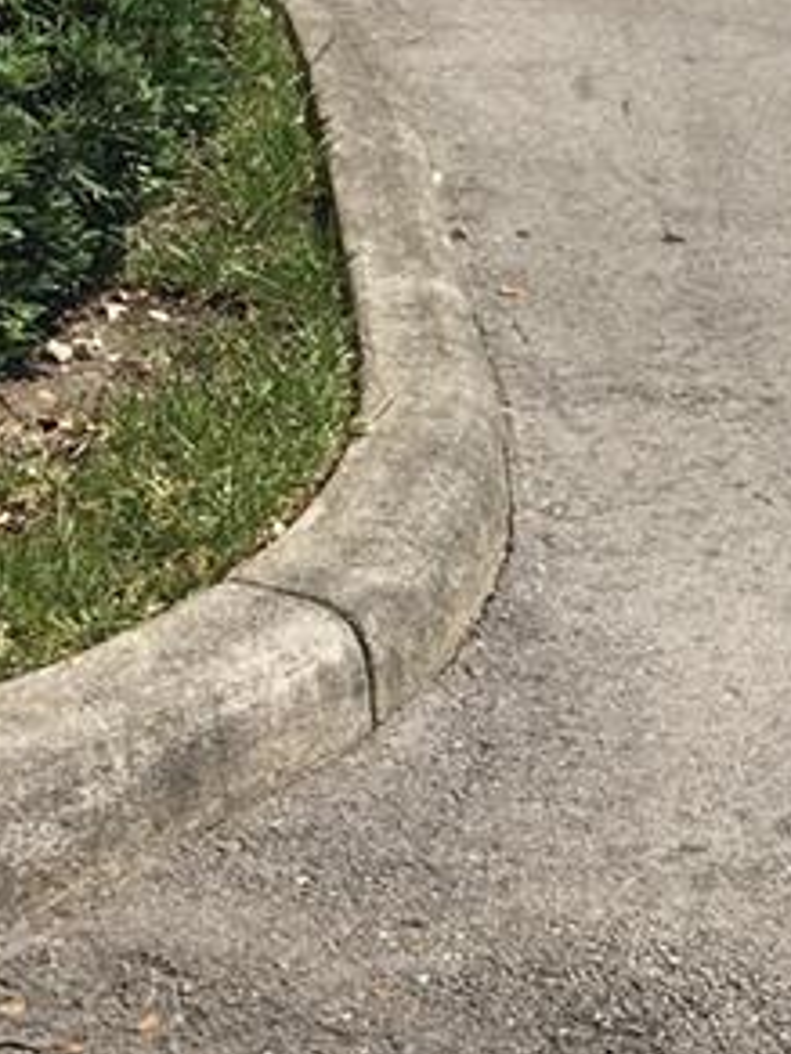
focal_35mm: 119
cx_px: 1073
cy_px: -245
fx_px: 3626
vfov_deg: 15.9
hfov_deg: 12.0
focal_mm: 4.15
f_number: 2.2
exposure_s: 1/2024
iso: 25
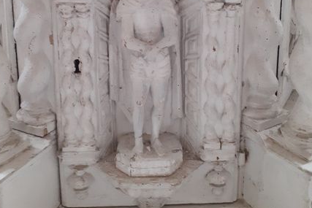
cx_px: 134
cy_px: 12
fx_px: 399
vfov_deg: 27.9
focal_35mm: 46
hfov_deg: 42.6
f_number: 1.9
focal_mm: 3.6
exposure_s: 1/25
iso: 250
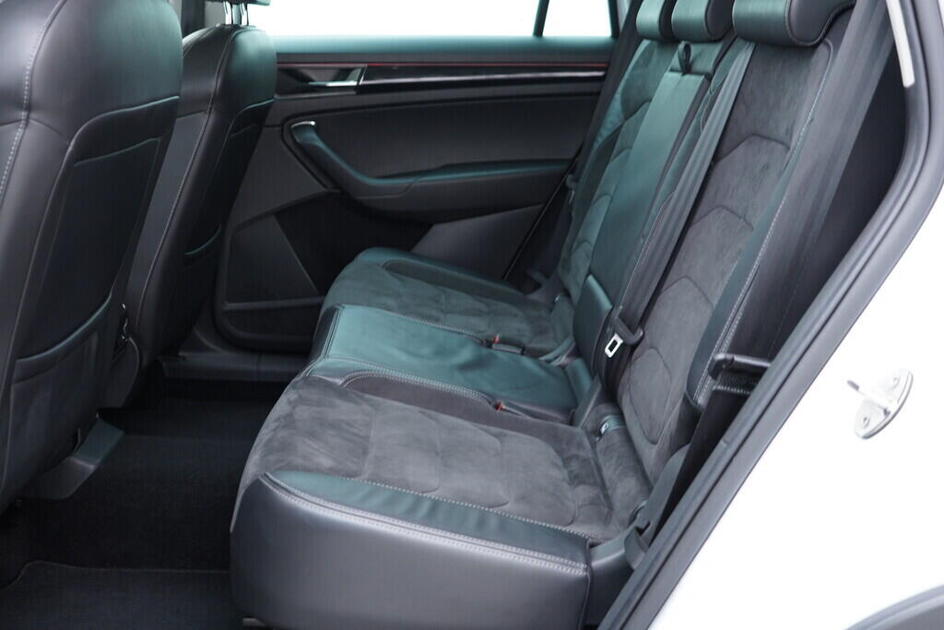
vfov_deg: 36.9
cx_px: 472
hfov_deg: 53.1
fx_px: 944
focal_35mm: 36
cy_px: 315
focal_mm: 24
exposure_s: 1/40
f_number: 2.8
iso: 400
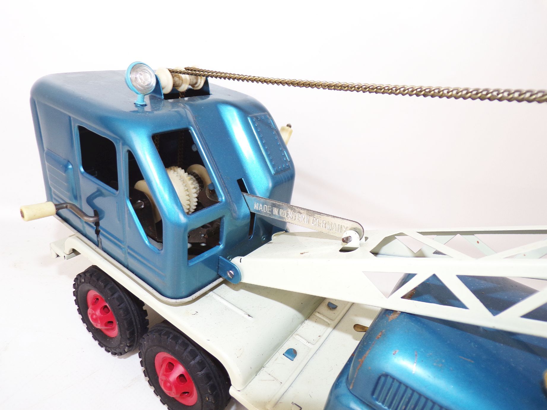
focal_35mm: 24
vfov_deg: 56.8
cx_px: 274
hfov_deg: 71.6
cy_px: 205
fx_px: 379
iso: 80
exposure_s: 1/34
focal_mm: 4.3
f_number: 3
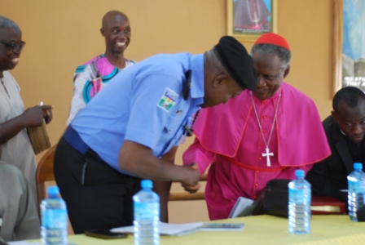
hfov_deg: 27.0
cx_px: 182
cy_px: 122
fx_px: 761
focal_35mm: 75
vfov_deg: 18.2
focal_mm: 50
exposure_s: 1/30
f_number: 1.8
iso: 200
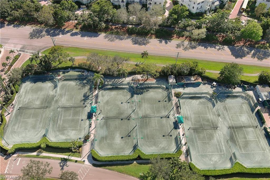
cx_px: 135
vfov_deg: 44.9
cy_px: 90
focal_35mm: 29
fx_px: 217
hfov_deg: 63.7
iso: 100
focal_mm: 10.57
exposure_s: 1/800
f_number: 2.8
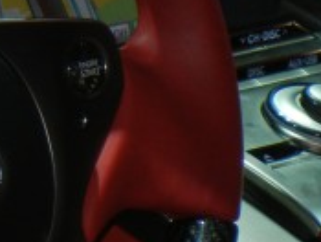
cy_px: 72
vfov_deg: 2.2
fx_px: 6440
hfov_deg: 2.8
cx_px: -218
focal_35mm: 693
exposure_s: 1/60
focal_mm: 27.4
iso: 200
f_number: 4.6
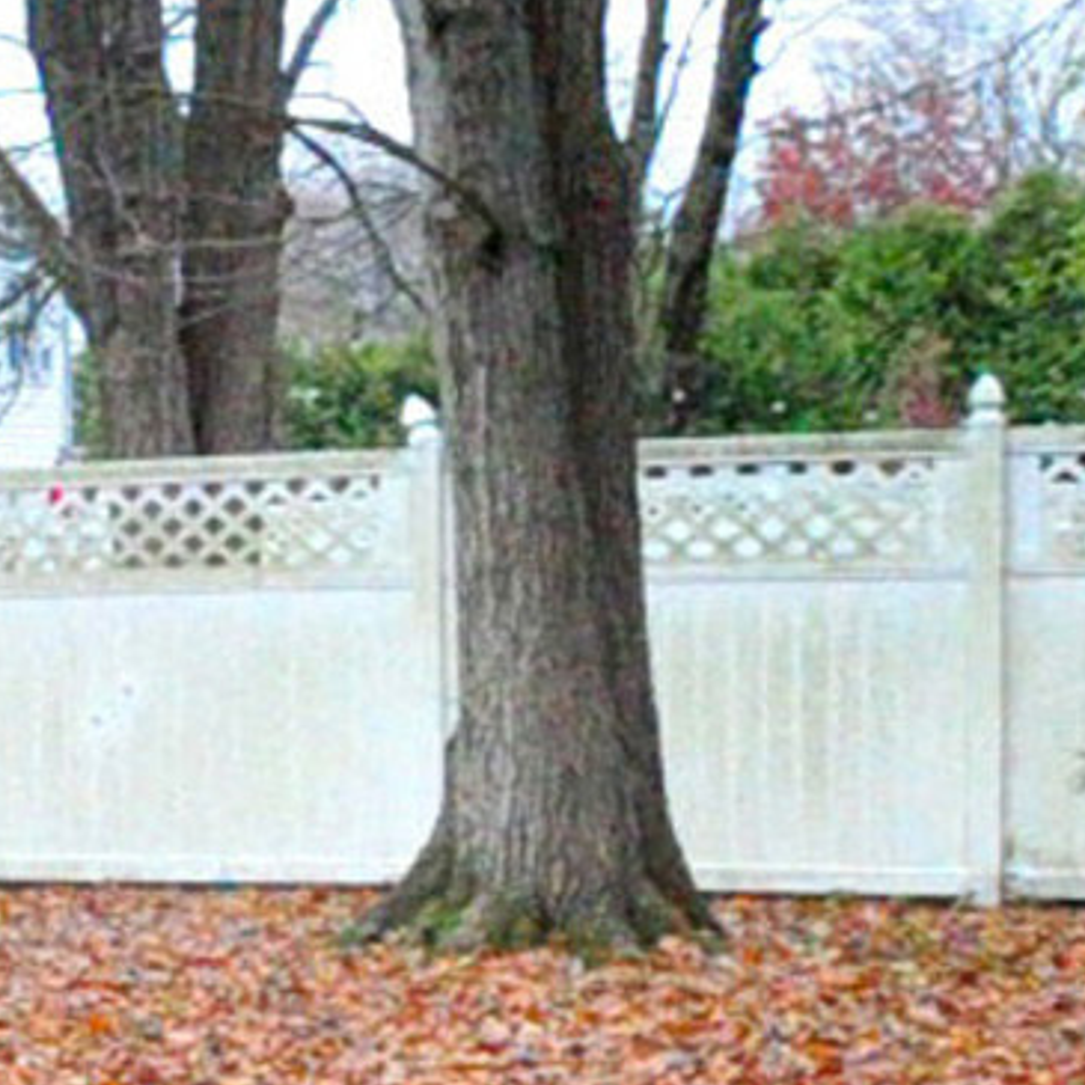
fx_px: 3950
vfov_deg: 15.6
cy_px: 523
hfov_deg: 10.3
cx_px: -2342
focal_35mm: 111
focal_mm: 11
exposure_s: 1/125
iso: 3200
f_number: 8
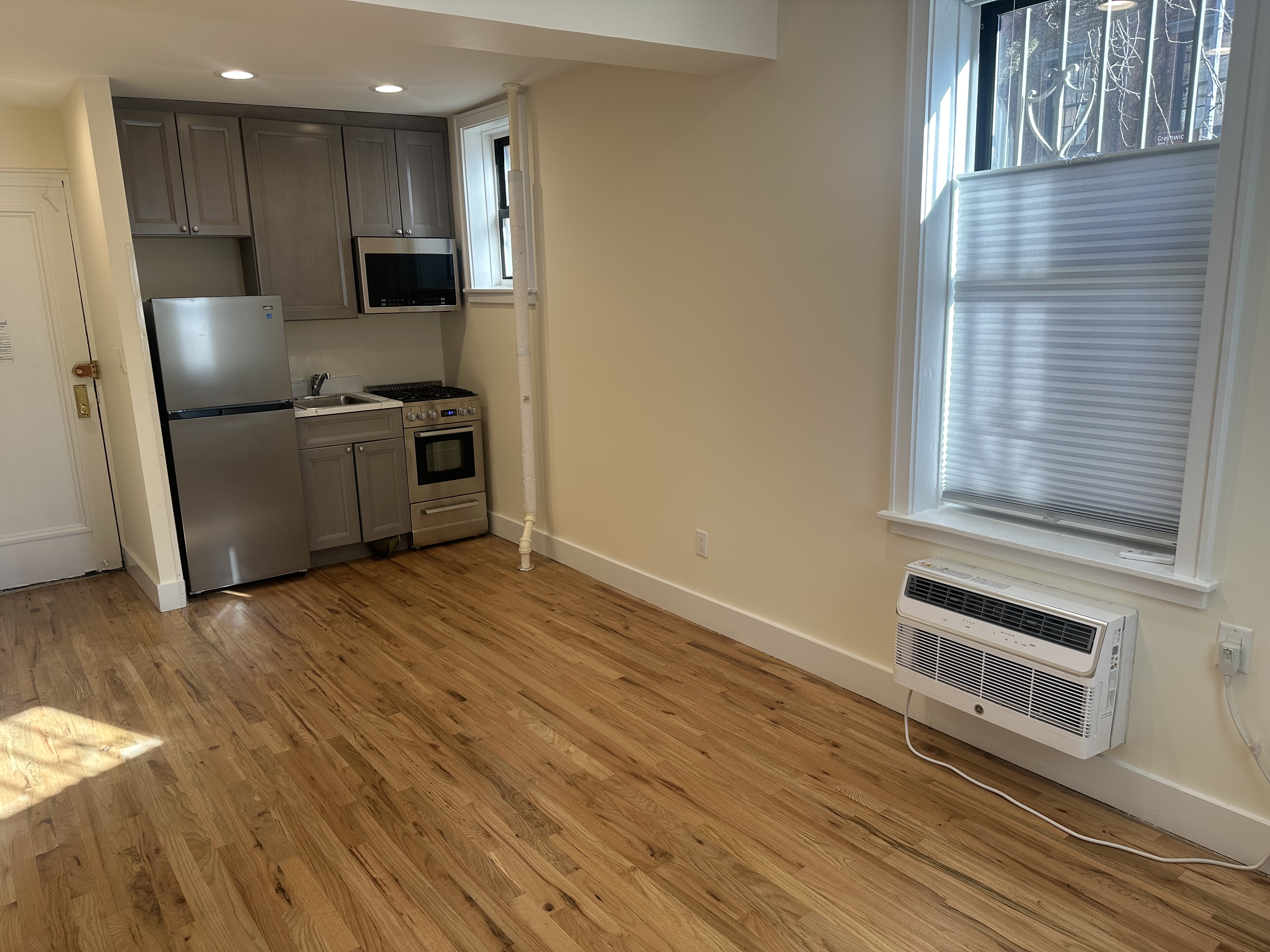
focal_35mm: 24
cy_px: 476
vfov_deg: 56.8
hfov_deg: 71.6
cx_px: 635
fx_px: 881
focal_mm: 6.86
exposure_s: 1/243
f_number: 1.78
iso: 80
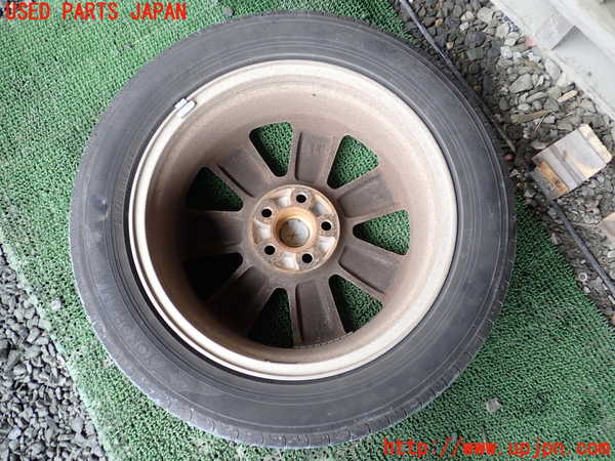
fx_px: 533
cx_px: 308
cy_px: 230
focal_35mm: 30
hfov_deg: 60.0
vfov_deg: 46.8
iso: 160
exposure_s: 1/125
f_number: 2.3
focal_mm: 5.4
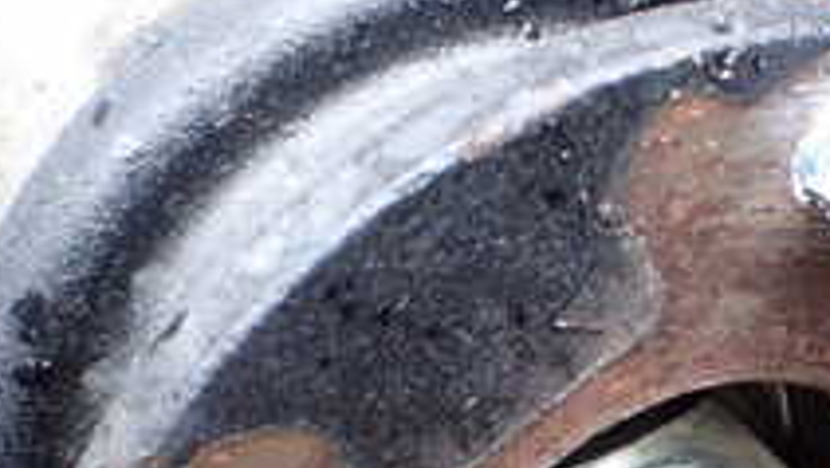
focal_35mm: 93
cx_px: 740
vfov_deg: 12.8
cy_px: 492
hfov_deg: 22.4
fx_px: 2048
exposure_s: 1/125
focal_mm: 5.4
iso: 200
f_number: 2.3
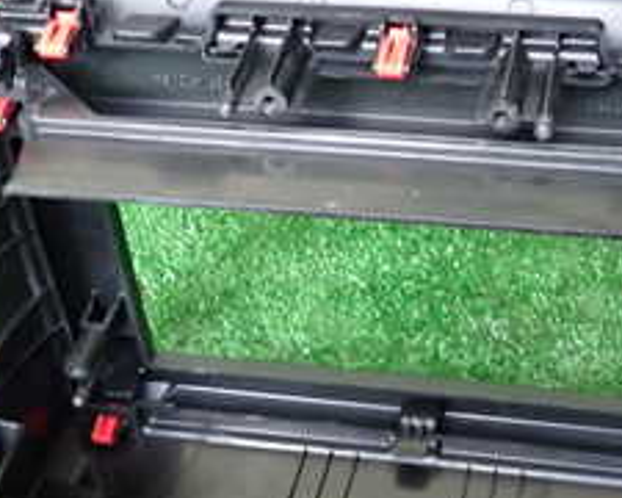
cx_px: 390
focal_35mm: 65
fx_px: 1197
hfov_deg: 29.0
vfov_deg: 23.0
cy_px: 432
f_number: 2
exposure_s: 1/30
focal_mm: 4.5
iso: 640
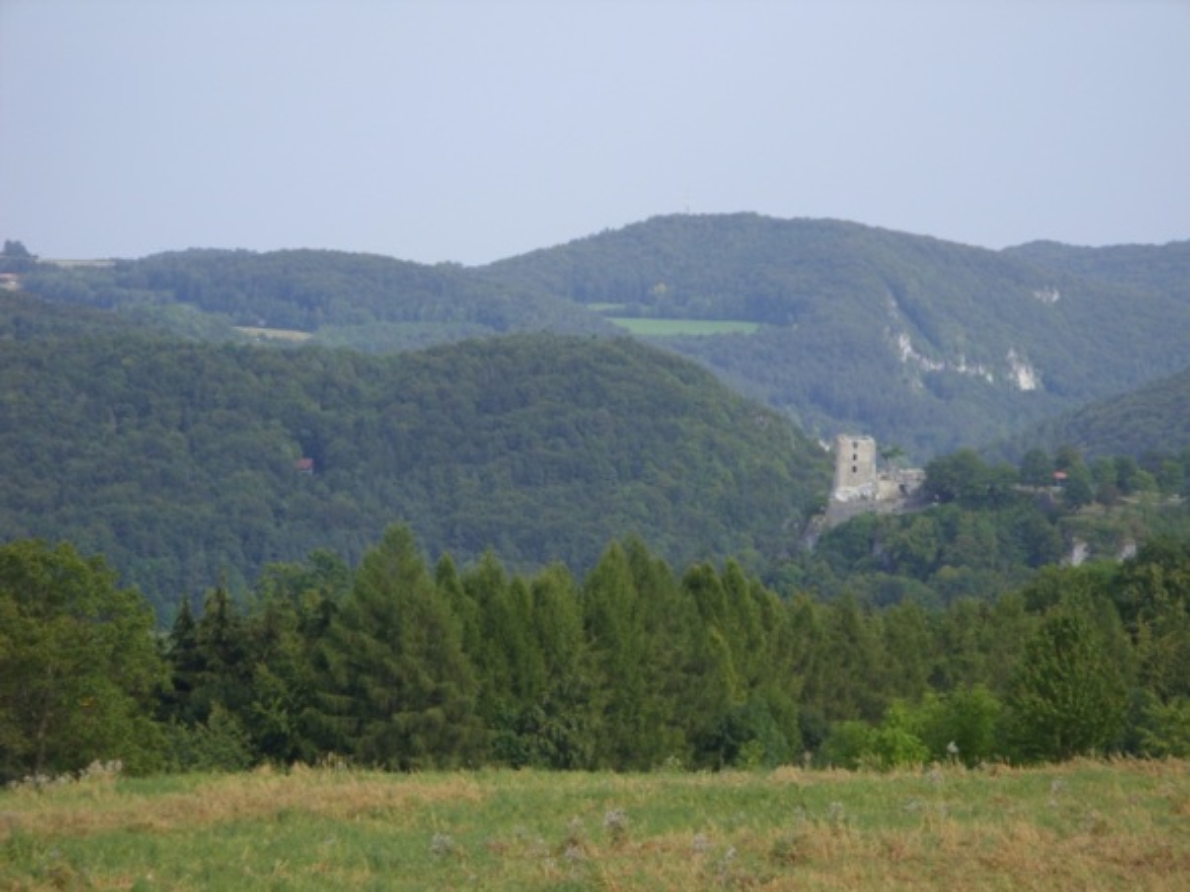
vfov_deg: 7.8
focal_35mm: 190
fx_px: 6530
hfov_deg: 10.4
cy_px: 446
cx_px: 595
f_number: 4.6
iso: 50
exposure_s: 1/323
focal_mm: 31.5
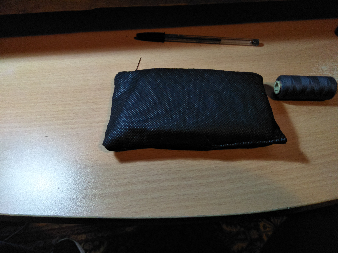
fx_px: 195
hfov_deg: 81.7
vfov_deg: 66.0
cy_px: 126
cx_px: 169
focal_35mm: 20
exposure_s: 1/33
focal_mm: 3.46
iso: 494
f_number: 2.2
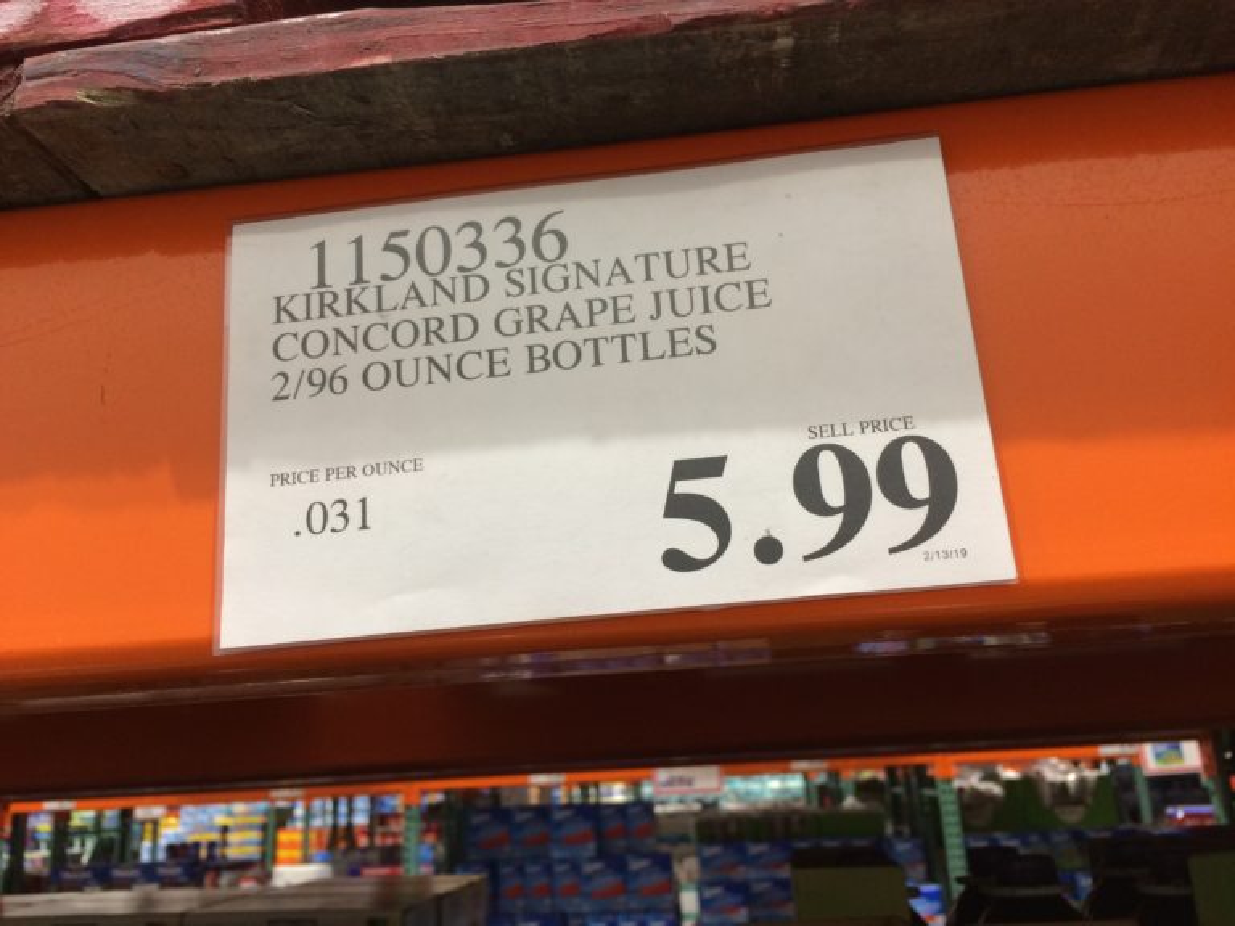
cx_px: 618
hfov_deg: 61.7
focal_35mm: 29
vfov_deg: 48.2
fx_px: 1035
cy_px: 463
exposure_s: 1/30
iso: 125
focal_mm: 4.15
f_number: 2.2
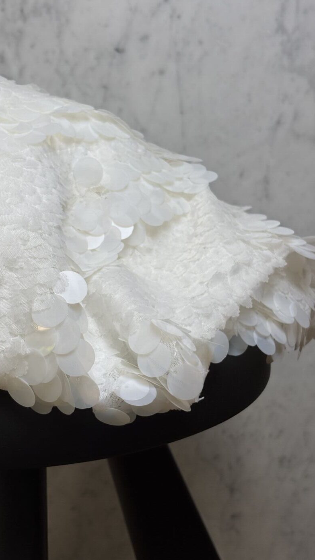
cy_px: 279
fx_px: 846
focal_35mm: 57
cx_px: 129
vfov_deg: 36.6
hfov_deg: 21.1
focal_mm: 5.96
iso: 32
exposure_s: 1/241
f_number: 1.6
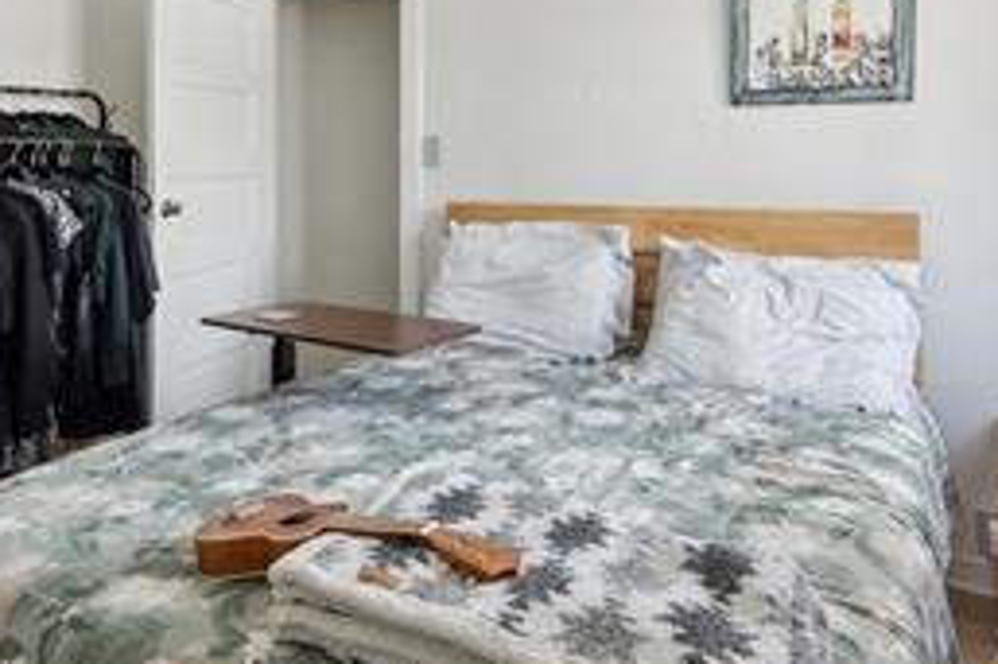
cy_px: 186
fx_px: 776
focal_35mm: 28
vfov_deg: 45.1
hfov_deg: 65.4
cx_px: 454
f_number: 6.3
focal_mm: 16
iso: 400
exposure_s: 1/15
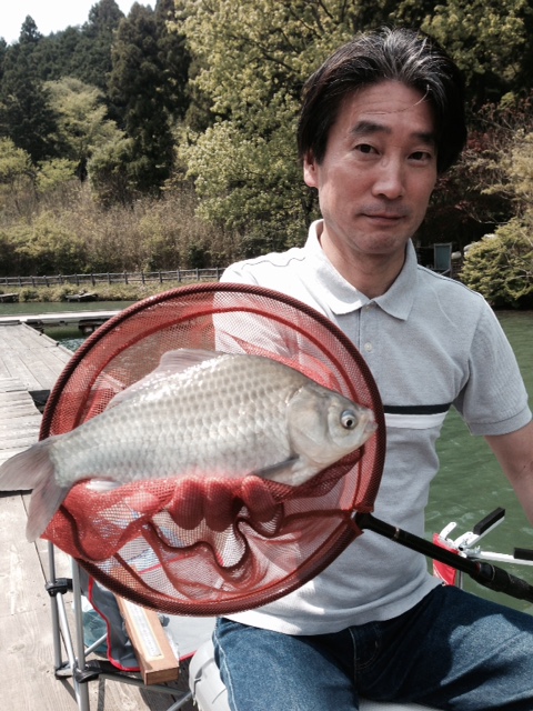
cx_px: 266
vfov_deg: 55.4
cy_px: 356
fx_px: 677
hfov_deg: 42.9
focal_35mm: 33
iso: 50
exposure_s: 1/753
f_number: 2.4
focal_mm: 4.12
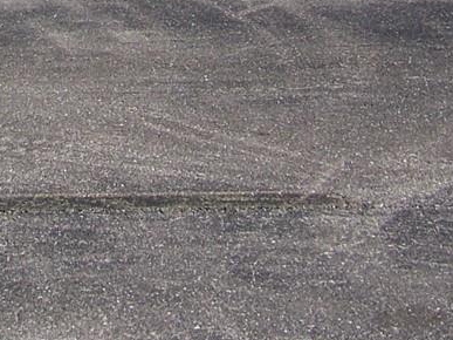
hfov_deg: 10.9
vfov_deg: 7.9
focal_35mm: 178
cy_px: -355
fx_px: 2329
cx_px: -61
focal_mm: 6.75
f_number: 4
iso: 64
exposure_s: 1/800
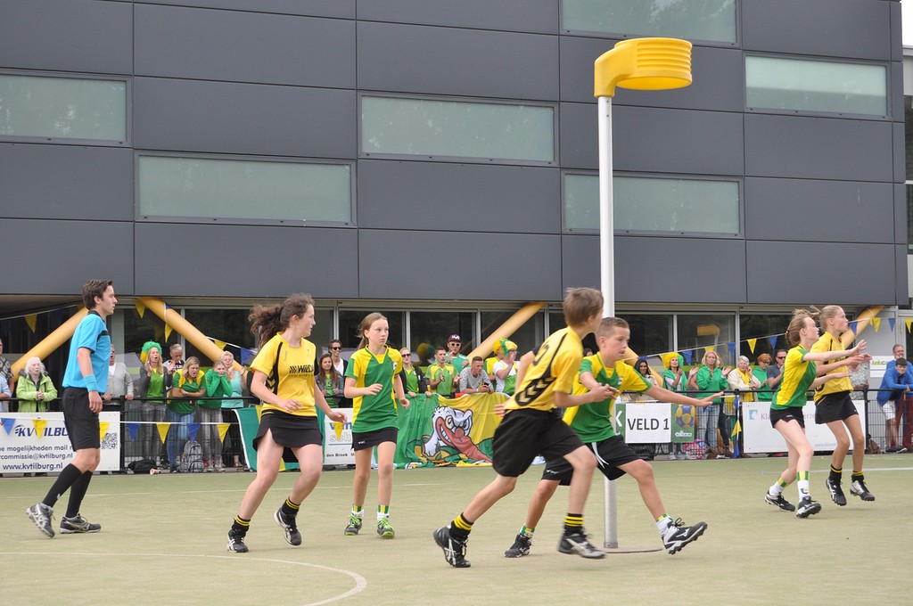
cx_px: 456
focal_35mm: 82
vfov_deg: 16.5
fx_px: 2090
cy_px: 303
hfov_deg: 24.6
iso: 400
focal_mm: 55
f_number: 8
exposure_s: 1/200
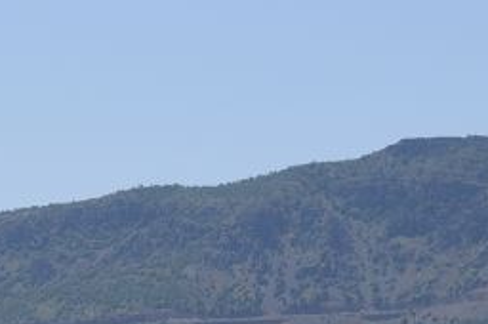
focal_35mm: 356
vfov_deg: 3.8
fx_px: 4820
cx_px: -84
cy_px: 424
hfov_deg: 5.8
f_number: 8
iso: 100
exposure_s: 1/500
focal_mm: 70
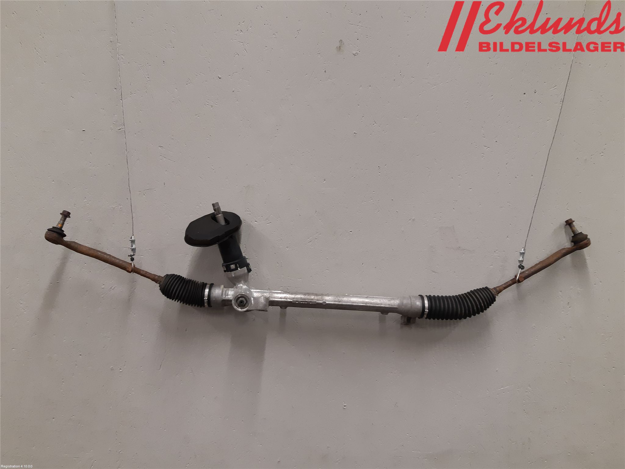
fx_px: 469
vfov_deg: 53.1
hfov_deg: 67.3
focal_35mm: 26
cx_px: 312
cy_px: 234
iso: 125
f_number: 1.7
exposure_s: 1/50
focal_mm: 3.93
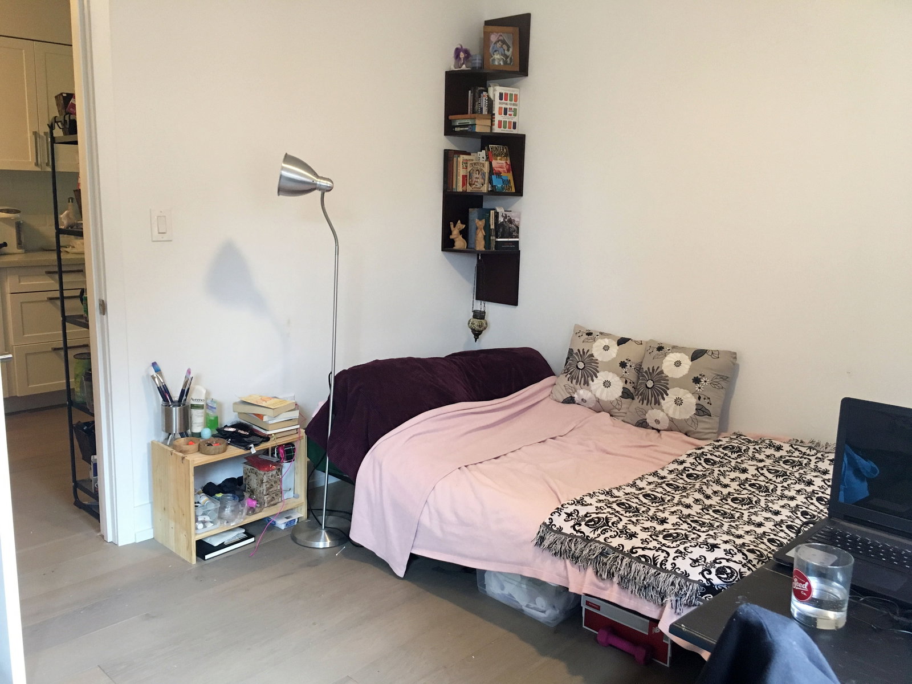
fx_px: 764
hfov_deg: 61.7
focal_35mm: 29
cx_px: 456
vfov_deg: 48.2
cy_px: 342
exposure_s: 1/30
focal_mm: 4.15
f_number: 2.2
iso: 125
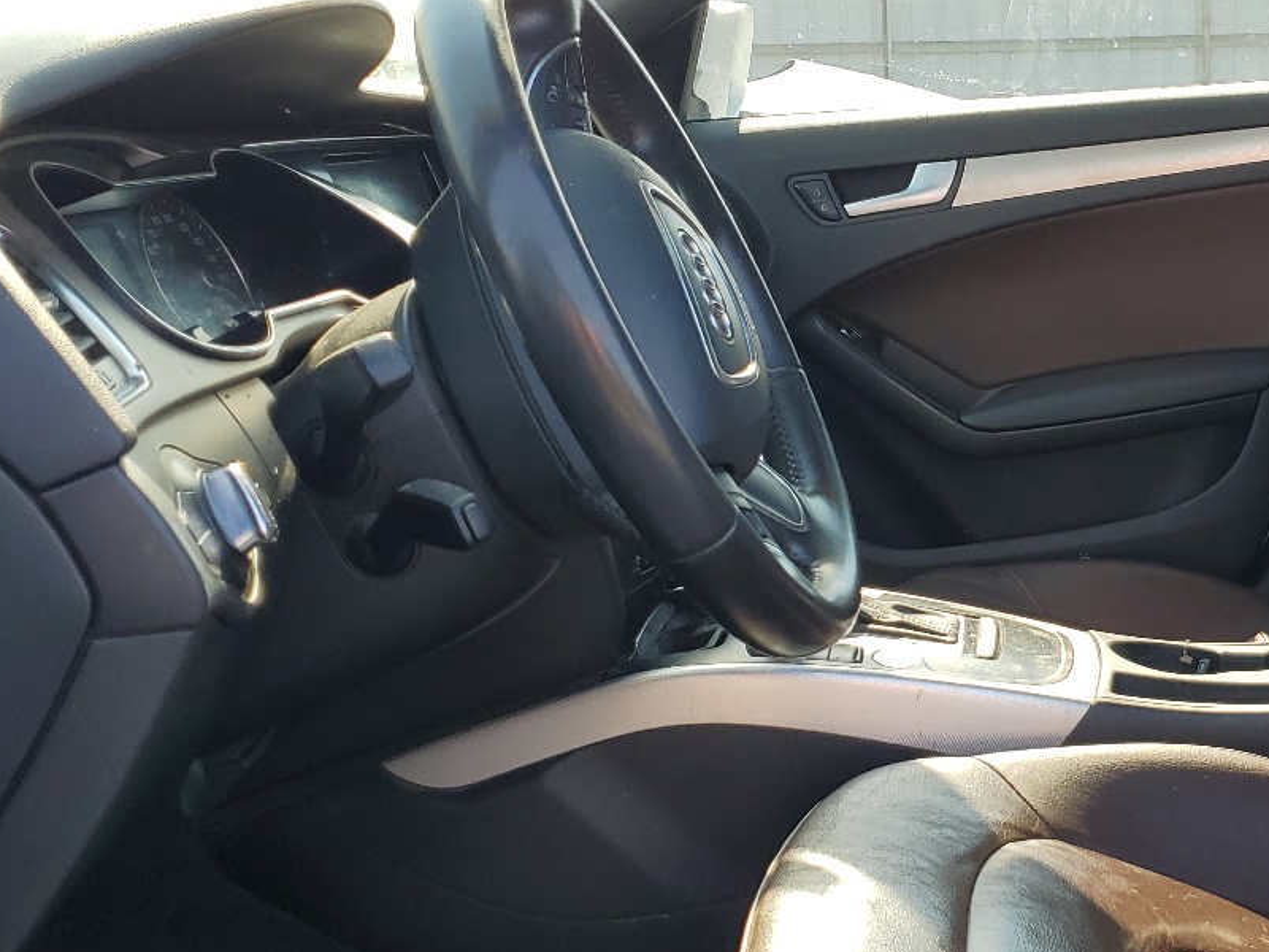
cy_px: 568
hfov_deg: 35.7
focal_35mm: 52
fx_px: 1906
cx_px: 1001
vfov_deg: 28.0
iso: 50
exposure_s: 1/417
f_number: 1.5
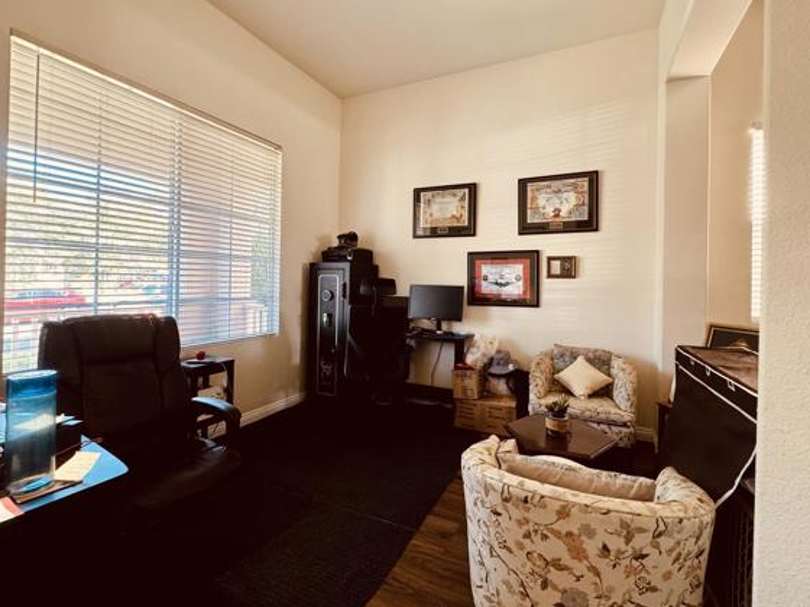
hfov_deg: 94.4
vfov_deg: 78.0
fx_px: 374
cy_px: 280
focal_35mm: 16
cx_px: 427
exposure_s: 1/77
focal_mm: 2.22
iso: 320
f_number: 2.2
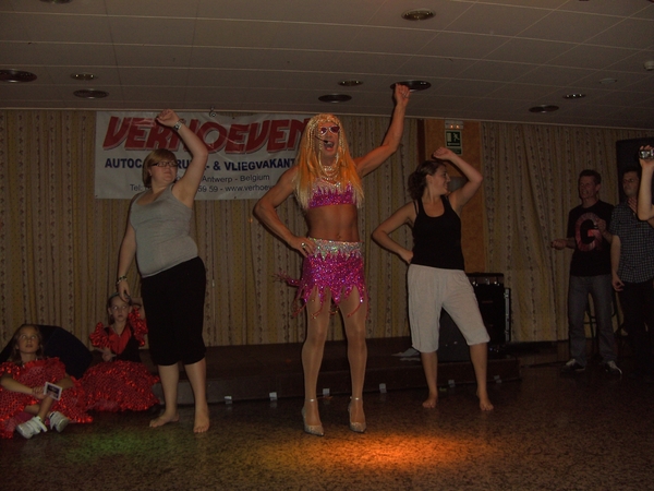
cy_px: 246
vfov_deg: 38.7
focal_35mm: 37
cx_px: 327
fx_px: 699
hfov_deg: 50.1
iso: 100
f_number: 2.8
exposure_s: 1/50
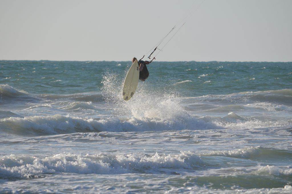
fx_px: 3642
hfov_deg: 4.6
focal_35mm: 450
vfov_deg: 3.0
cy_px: 97
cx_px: 146
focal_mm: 300
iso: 360
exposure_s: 1/2000
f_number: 8
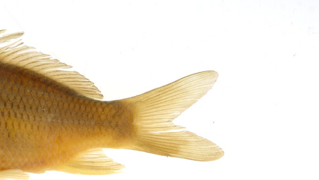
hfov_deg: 14.4
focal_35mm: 146
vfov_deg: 8.2
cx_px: -32
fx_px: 1235
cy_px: 215
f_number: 10
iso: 100
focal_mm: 60
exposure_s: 1/200
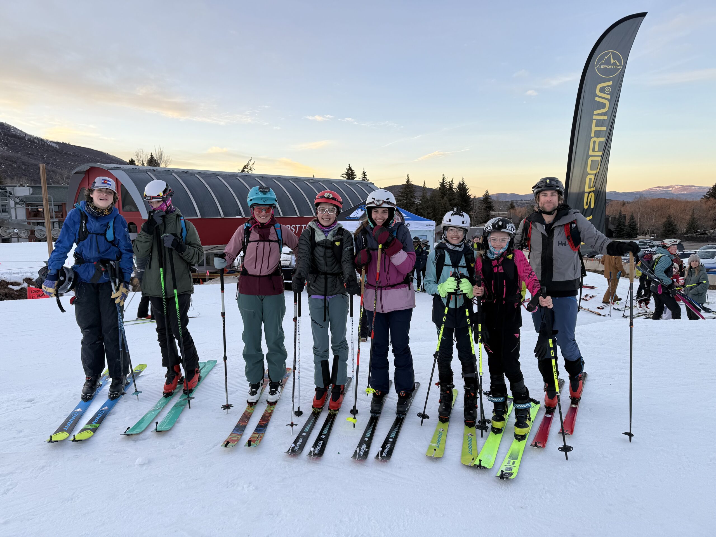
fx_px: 496
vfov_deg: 56.8
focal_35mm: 24
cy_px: 268
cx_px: 358
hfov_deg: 71.6
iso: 80
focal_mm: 6.76
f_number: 1.78
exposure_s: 1/236
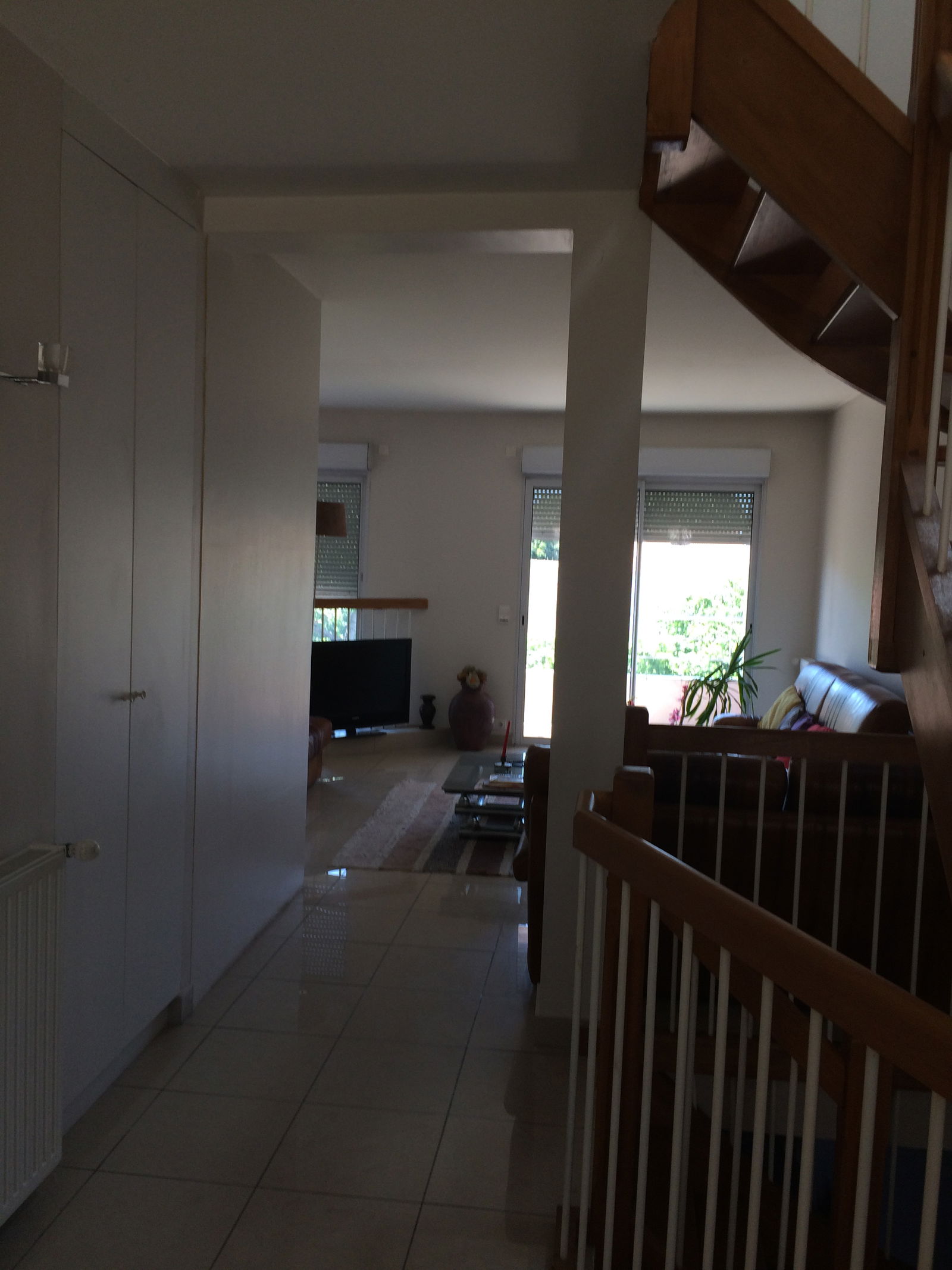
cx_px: 476
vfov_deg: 61.7
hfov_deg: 48.2
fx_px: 1063
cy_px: 635
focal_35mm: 29
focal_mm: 4.15
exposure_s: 1/100
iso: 50
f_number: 2.2
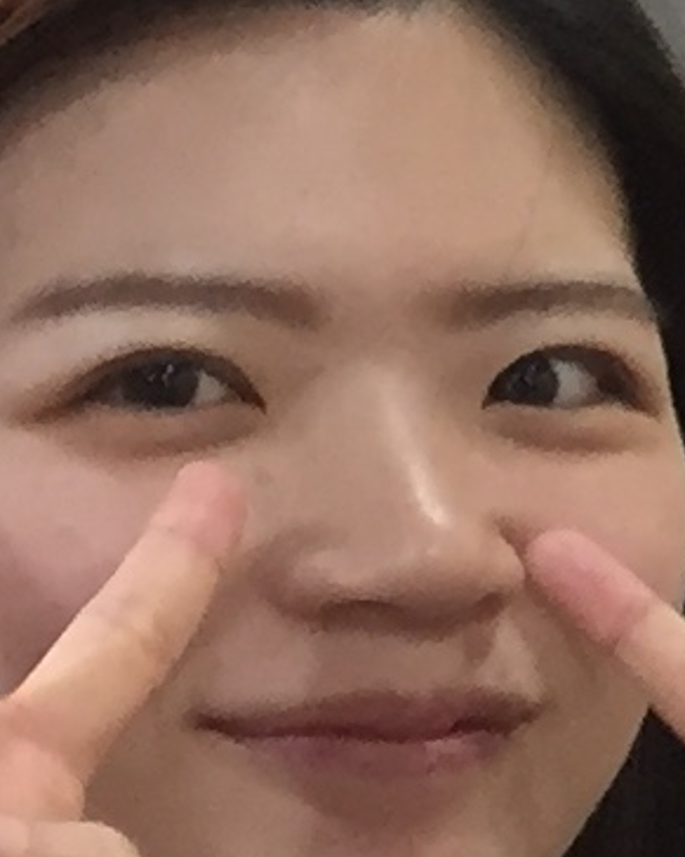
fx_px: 6439
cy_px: 732
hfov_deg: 5.2
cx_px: 3091
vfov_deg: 7.6
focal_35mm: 254
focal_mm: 4.15
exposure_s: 1/30
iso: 64
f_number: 2.2
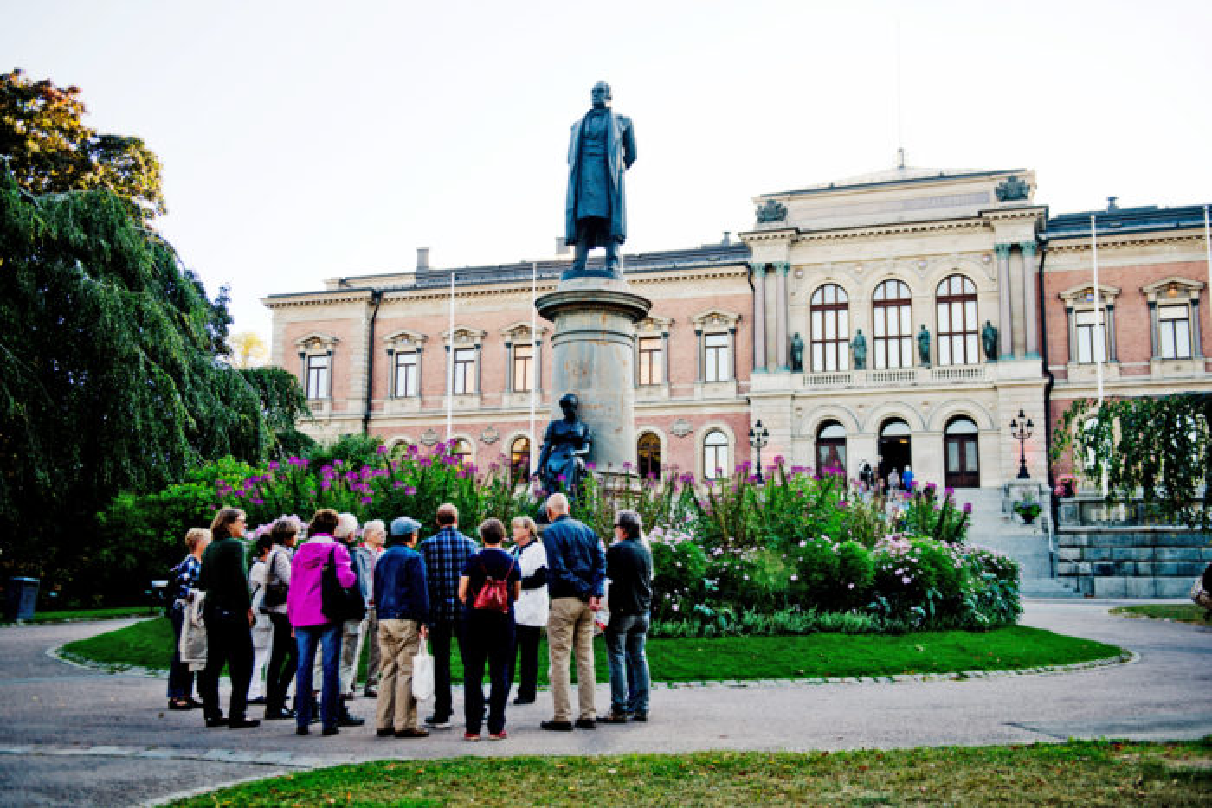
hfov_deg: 50.7
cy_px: 404
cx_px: 606
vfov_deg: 35.1
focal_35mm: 38
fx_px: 1280
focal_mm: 38
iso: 100
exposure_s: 1/400
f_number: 2.8
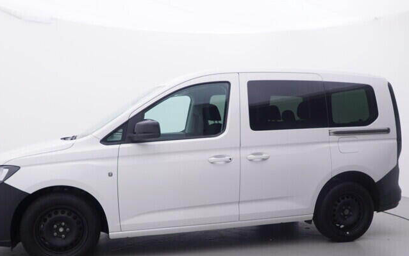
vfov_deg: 34.3
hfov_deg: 53.0
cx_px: 209
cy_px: 173
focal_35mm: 37
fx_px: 410
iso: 200
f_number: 5
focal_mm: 15
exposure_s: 1/80
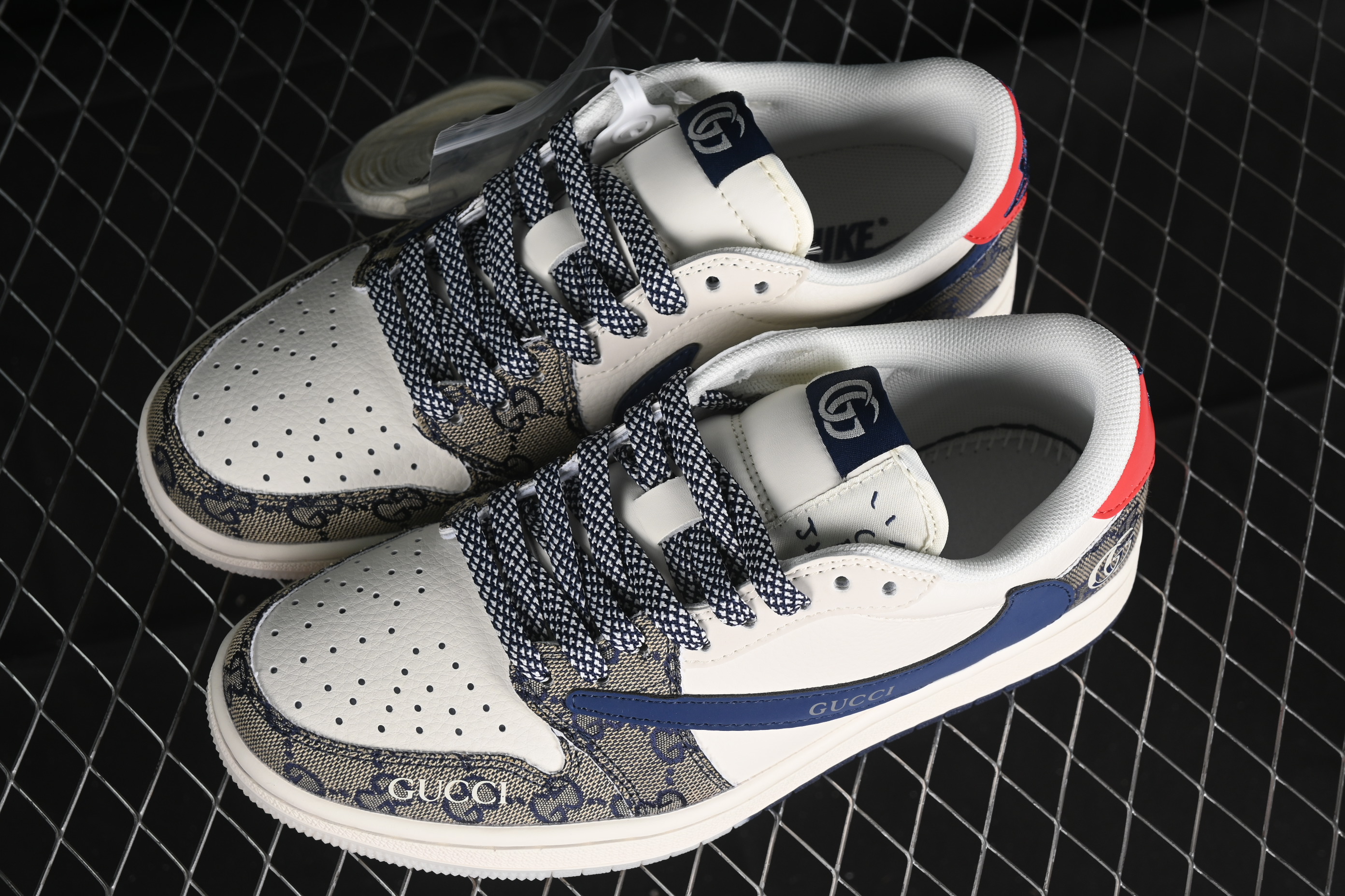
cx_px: 672
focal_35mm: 75
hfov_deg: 27.0
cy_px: 448
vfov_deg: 18.2
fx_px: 2802
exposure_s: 1/80
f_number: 7.1
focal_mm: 50
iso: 160
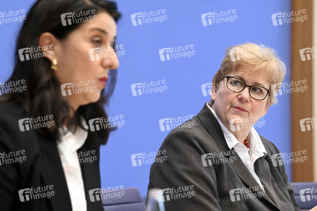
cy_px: 106
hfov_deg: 12.8
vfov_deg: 8.6
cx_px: 158
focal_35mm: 160
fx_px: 1408
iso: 4000
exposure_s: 1/400
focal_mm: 160
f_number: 5.6
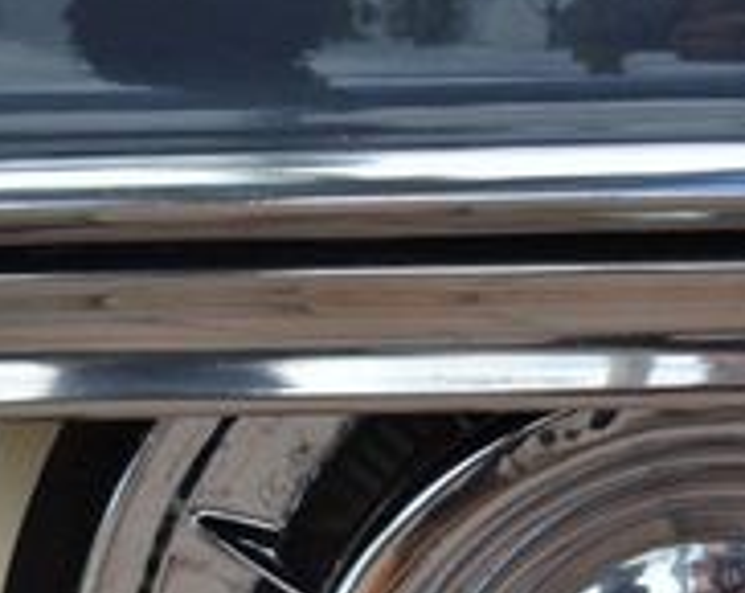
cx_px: 774
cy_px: 845
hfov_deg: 13.7
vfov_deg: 10.7
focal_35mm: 139
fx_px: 3060
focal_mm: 28
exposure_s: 1/160
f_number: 7.1
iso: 100
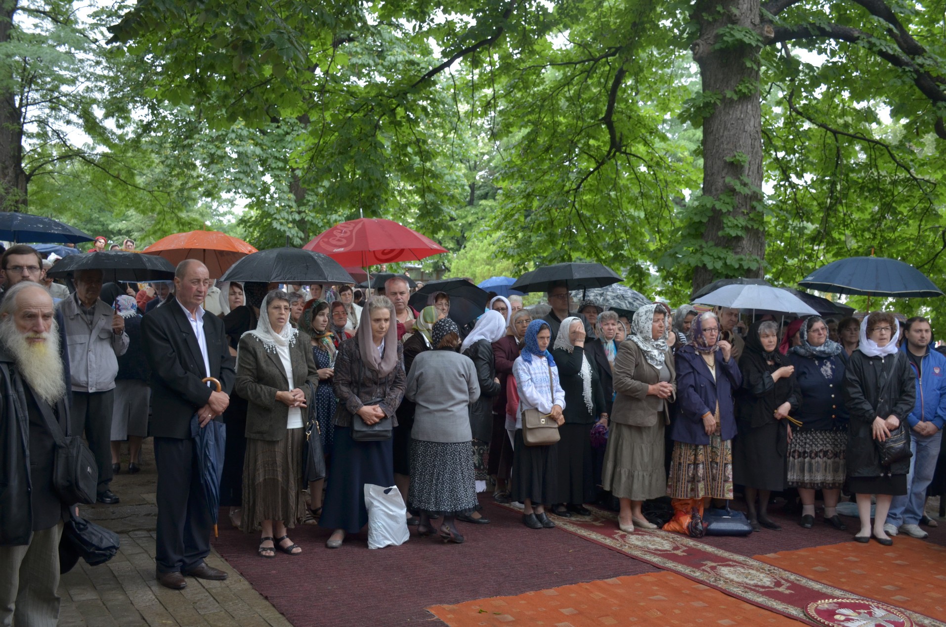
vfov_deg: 36.7
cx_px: 473
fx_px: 944
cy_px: 314
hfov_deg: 53.2
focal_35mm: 36
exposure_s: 1/250
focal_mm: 24
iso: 400
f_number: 3.8
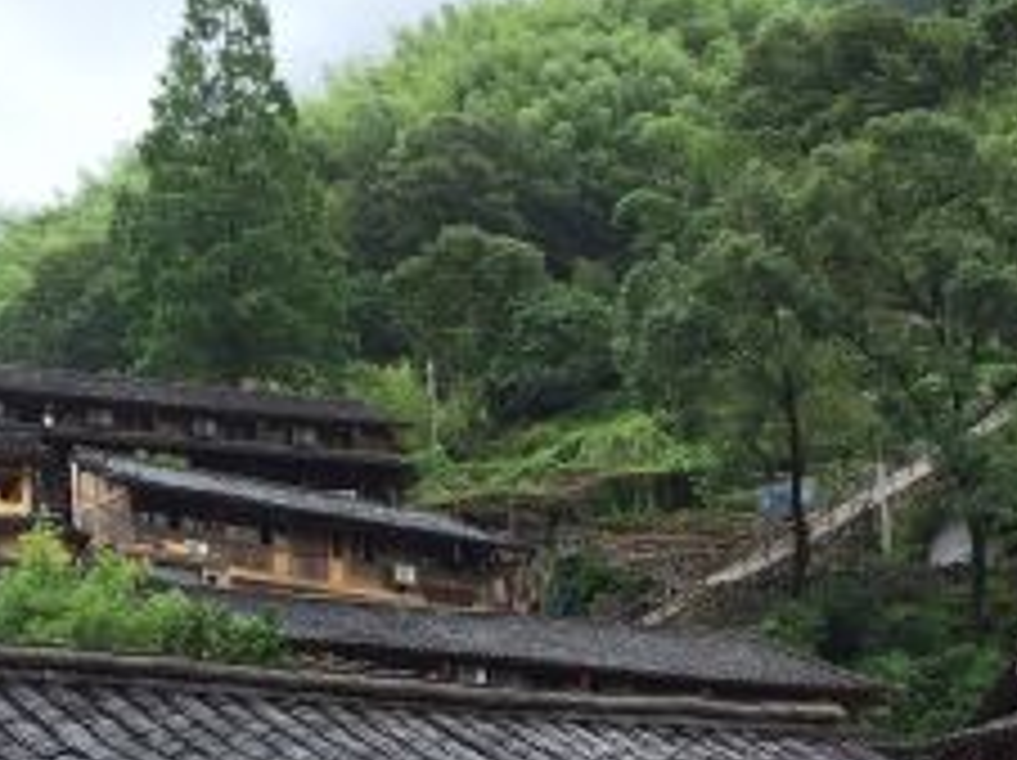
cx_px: 824
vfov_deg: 15.9
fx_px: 2641
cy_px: 861
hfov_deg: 21.5
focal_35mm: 90
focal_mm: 4.15
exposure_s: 1/173
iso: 32
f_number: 2.2
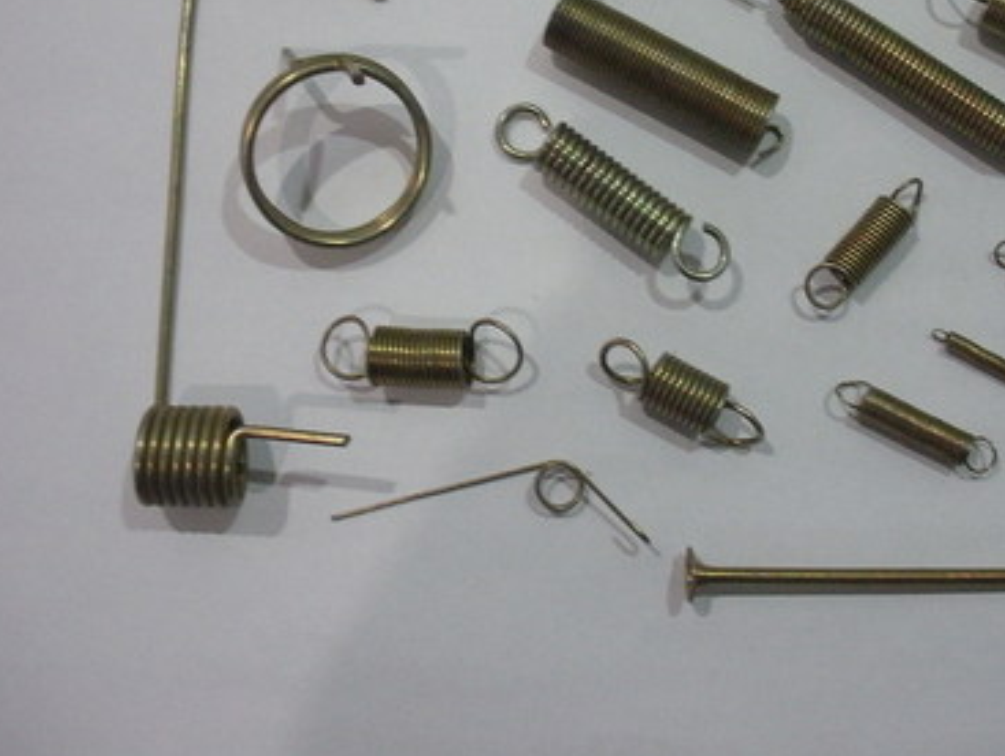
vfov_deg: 29.5
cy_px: 251
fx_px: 1424
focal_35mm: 49
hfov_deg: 38.5
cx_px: 665
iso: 457
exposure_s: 1/8
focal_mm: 6.3
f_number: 3.5
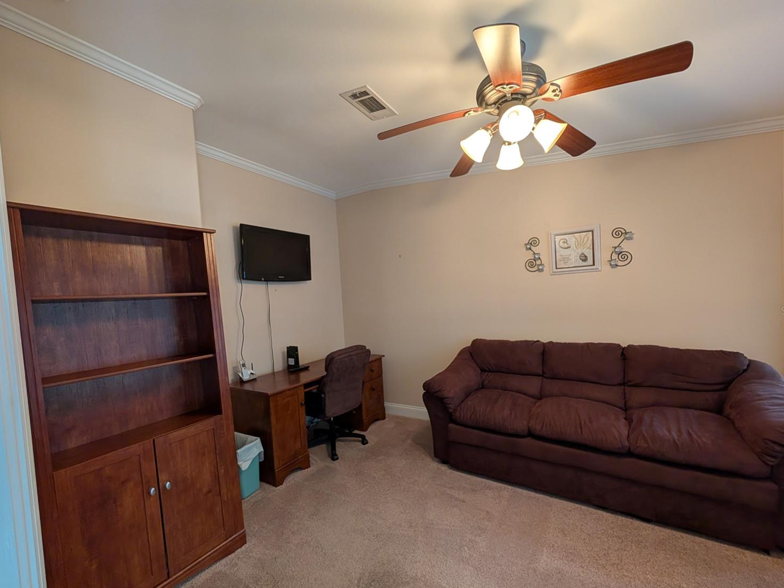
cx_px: 407
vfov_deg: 89.8
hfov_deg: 106.1
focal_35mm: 13
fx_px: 294
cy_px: 311
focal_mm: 2.02
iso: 90
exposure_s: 1/60
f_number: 1.7
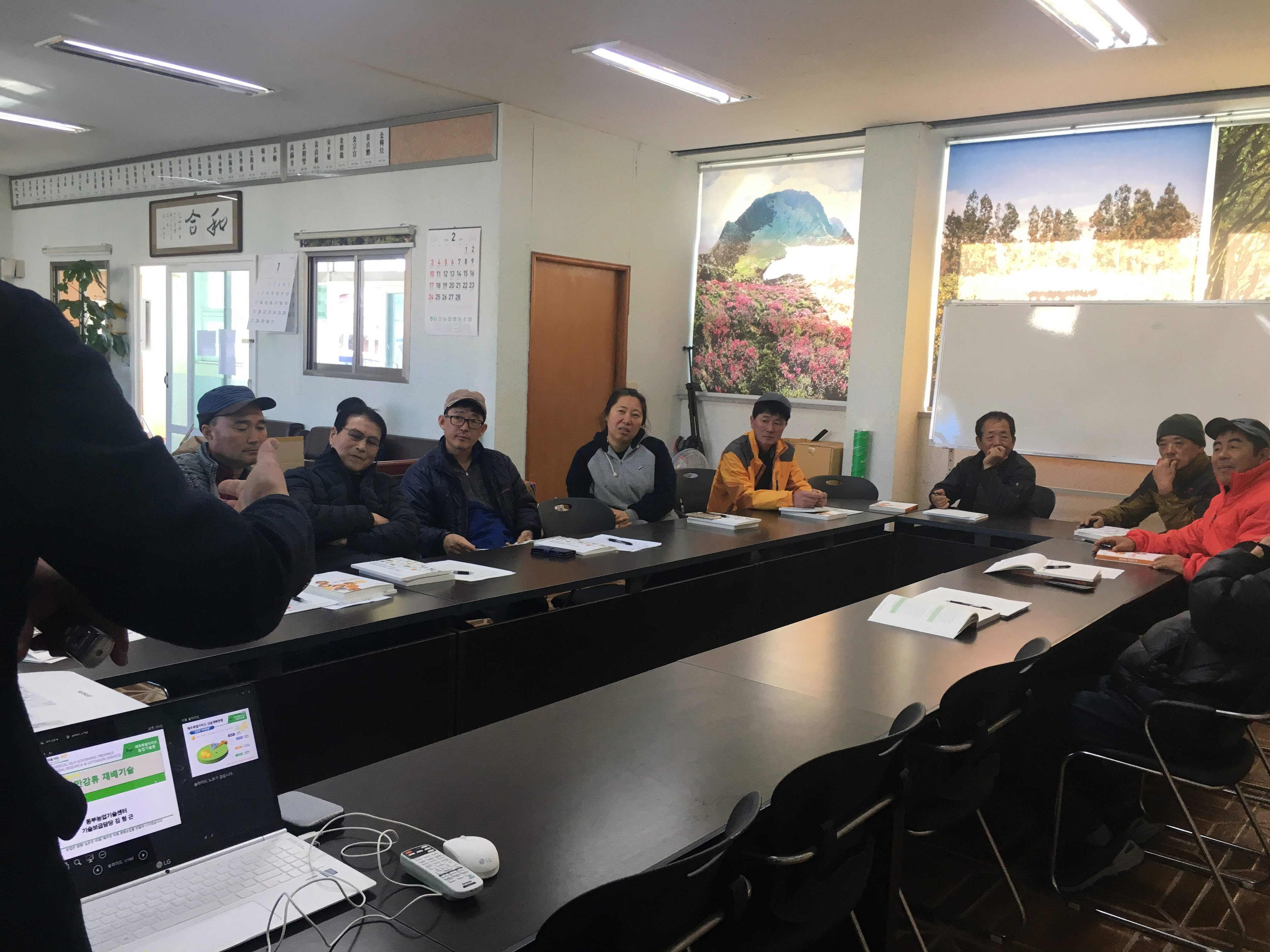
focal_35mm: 29
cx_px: 635
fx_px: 1064
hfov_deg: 61.7
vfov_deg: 48.2
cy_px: 476
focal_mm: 4.15
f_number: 2.2
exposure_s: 1/30
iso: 25
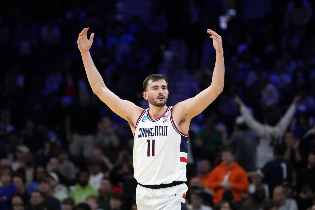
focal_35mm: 300
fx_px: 2625
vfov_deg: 4.6
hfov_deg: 6.9
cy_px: 105
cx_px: 158
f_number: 2.8
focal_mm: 200
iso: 3200
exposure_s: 1/2000
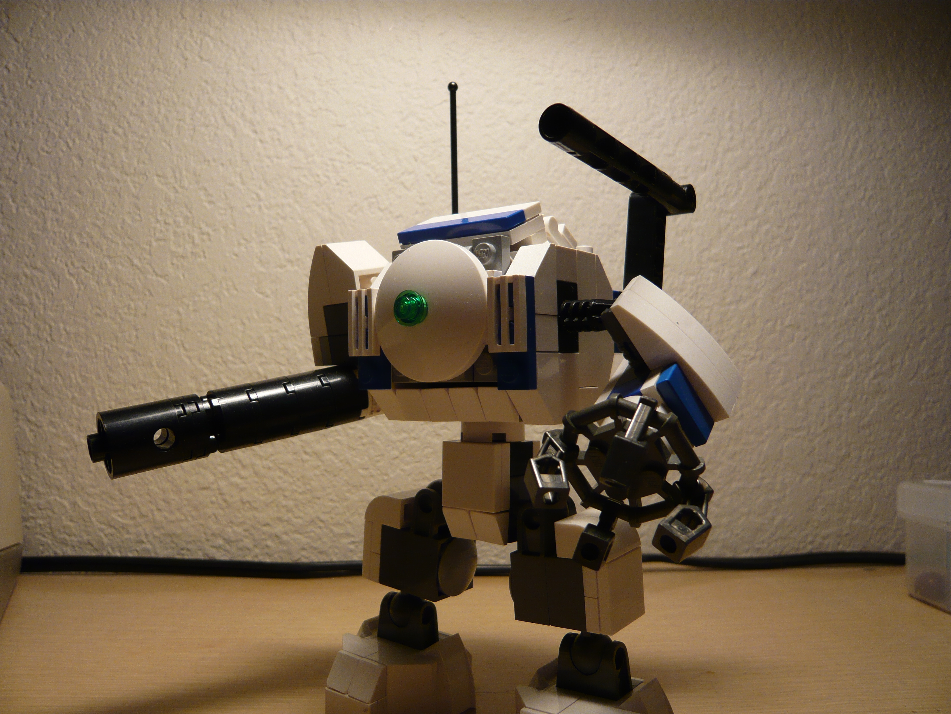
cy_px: 357
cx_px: 476
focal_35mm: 28
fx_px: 769
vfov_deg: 49.7
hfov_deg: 63.4
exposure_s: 1/30
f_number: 2.8
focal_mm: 4.6
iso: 125
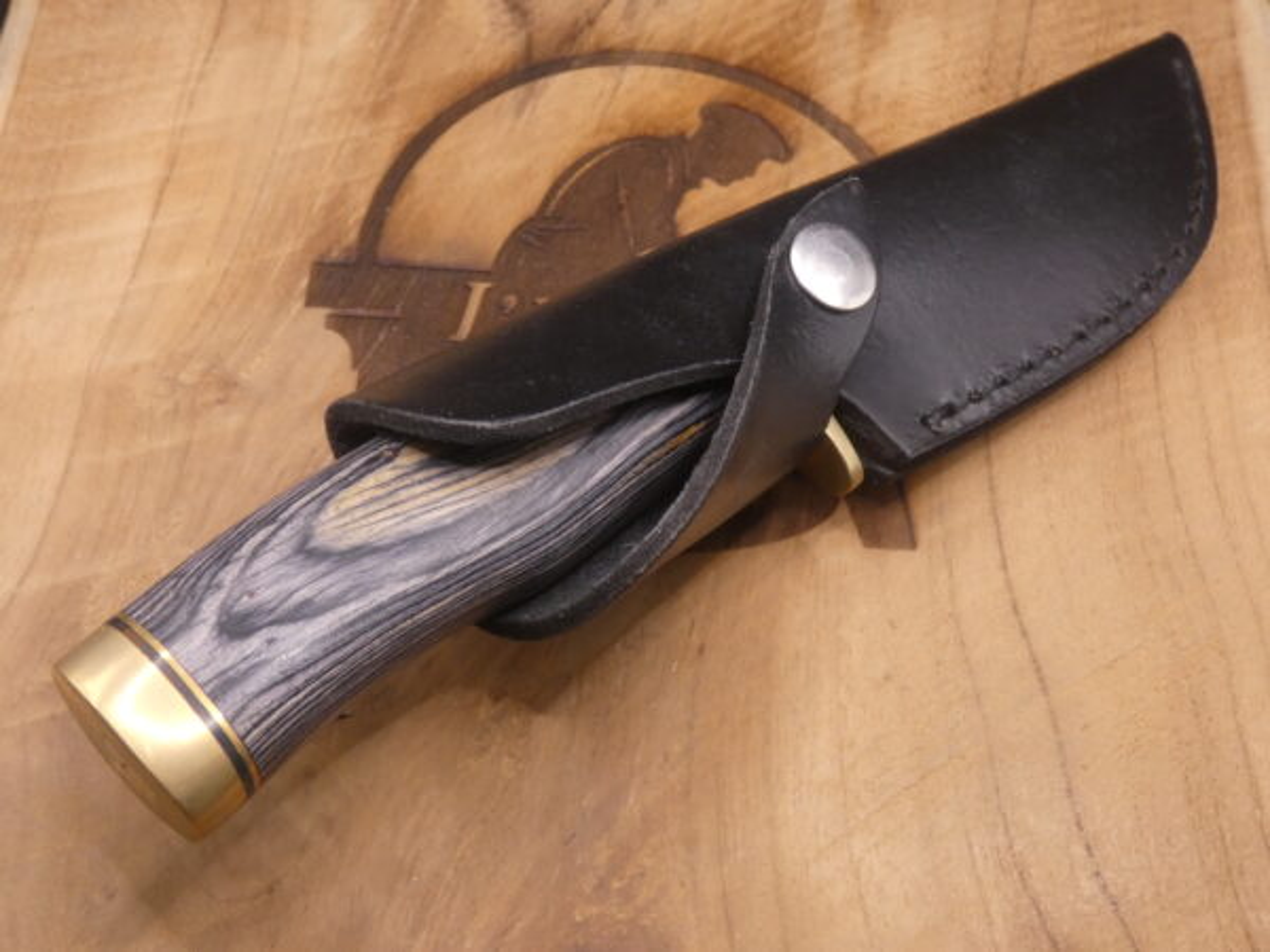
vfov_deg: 35.1
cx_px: 635
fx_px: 1504
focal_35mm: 41
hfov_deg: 45.8
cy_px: 476
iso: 320
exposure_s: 1/80
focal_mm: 7.3
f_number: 3.6
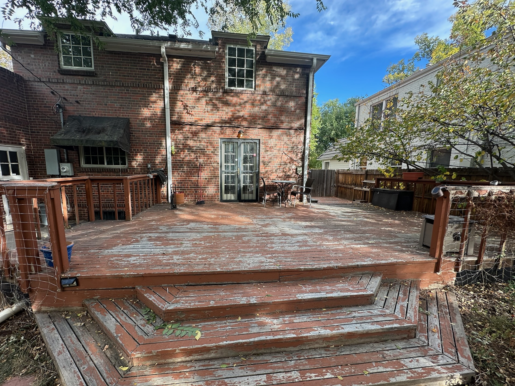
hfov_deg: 98.1
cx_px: 250
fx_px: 223
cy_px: 204
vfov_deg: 81.7
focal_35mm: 15
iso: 40
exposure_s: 1/194
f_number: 2.2
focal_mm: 2.22
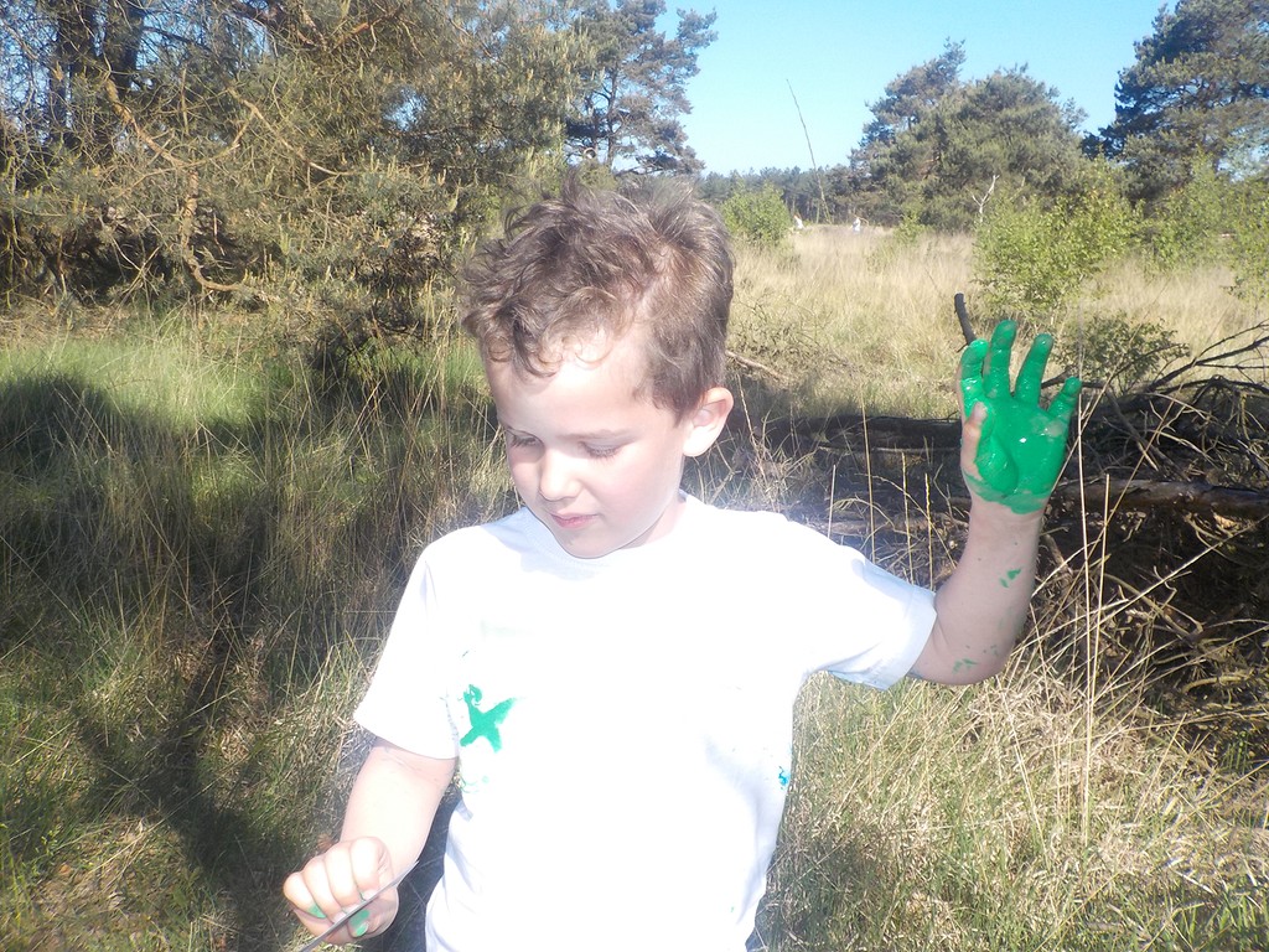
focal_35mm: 30
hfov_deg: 60.0
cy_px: 476
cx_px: 634
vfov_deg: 46.8
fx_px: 1100
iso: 125
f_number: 3.3
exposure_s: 1/640
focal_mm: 4.1
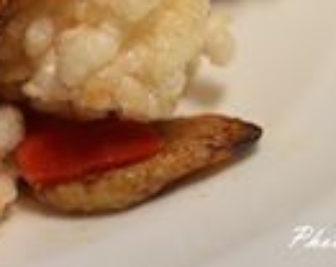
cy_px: -150
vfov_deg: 8.5
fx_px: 1745
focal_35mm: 176
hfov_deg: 10.7
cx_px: -133
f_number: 2
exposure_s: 1/250
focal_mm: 18.5
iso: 280
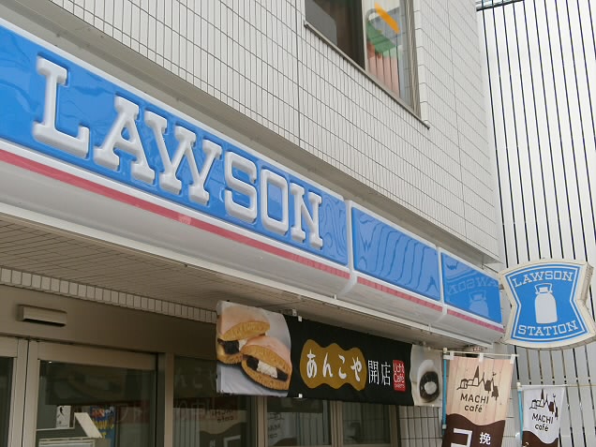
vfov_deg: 31.5
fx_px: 792
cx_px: 298
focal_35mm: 46
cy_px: 224
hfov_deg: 41.2
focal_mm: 8.1
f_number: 3.8
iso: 100
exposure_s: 1/640
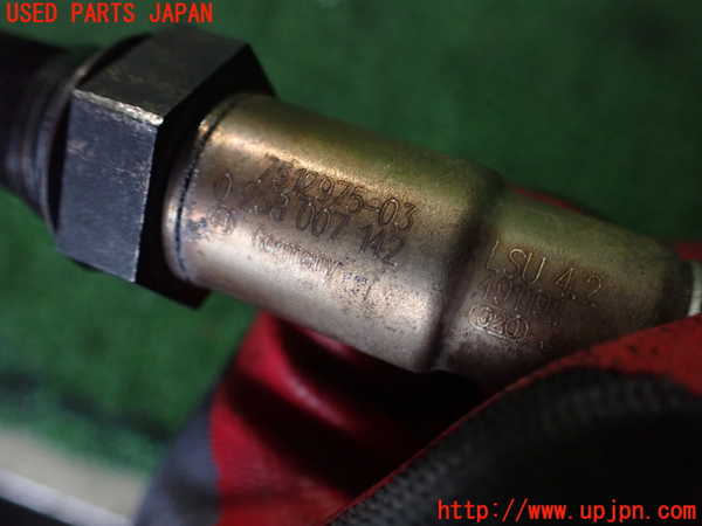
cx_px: 351
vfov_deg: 46.8
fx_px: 608
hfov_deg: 60.0
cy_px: 263
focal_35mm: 30
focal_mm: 5.4
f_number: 2.3
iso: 800
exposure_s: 1/80
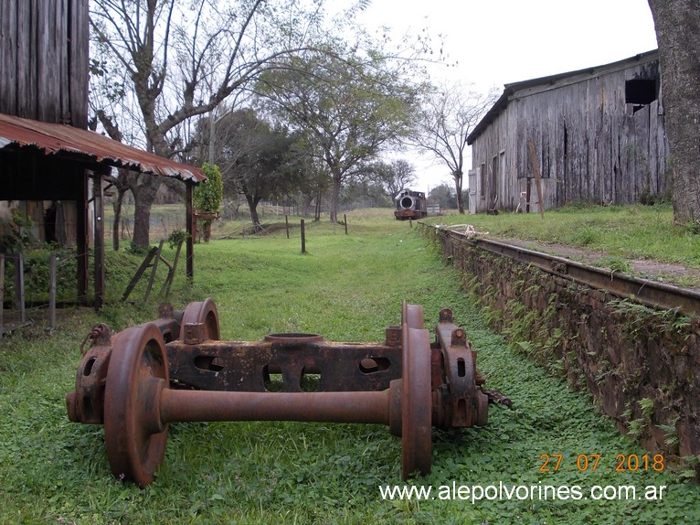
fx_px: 1031
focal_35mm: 51
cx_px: 350
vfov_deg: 28.5
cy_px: 262
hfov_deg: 37.5
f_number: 3.6
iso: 80
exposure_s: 1/160
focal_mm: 7.2
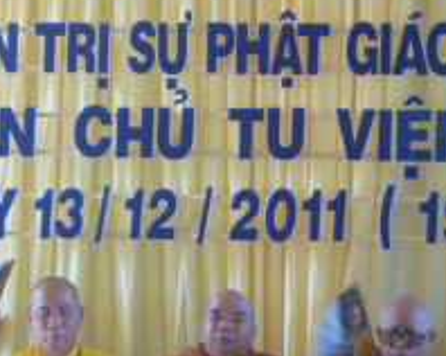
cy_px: 252
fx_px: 2585
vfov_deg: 7.9
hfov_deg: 9.8
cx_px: 408
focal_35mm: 196
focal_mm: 11
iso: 400
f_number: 3.9
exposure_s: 1/25
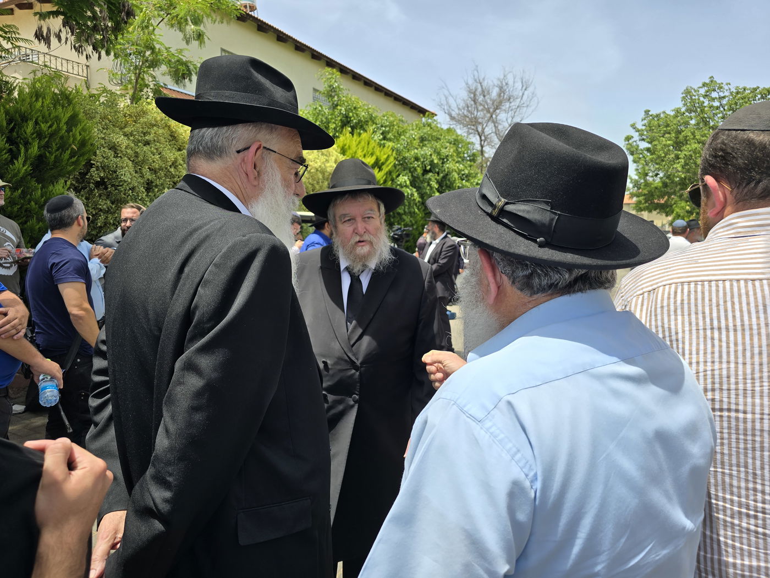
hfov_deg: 73.9
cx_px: 385
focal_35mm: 23
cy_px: 289
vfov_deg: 58.9
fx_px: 512
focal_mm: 6.3
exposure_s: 1/547
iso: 12
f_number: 1.7
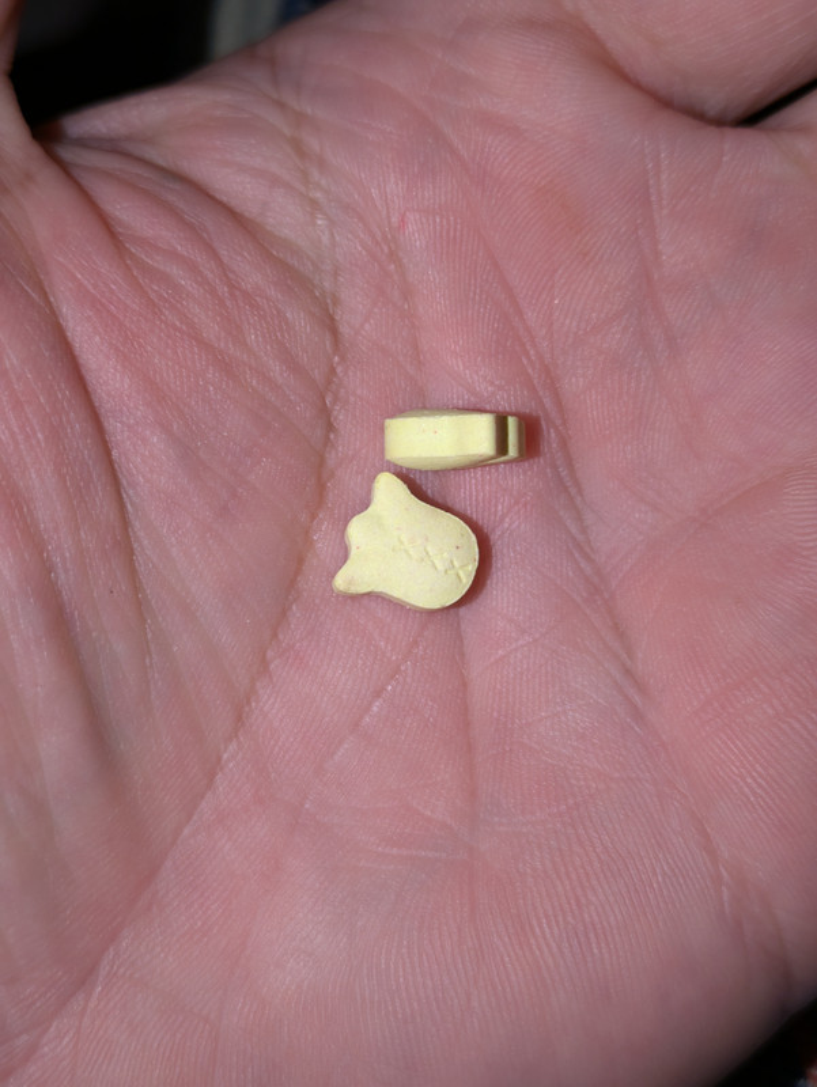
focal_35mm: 51
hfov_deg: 28.6
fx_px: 1603
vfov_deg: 37.5
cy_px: 544
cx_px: 408
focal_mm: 5.43
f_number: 1.89
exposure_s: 1/100
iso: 59
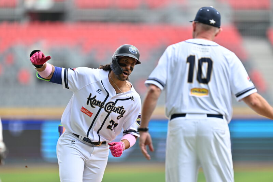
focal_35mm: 400
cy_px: 91
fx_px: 3033
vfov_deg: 3.4
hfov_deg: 5.2
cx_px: 136
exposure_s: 1/3200
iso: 400
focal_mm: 400
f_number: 2.8
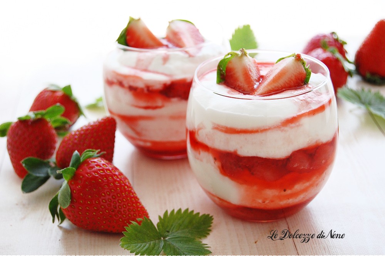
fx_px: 882
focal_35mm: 82
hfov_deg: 24.6
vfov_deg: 16.5
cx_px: 192
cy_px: 128
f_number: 5.6
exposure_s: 1/60
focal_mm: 55
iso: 450
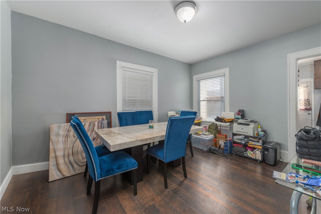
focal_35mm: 14
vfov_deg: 81.1
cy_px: 107
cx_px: 160
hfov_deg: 104.3
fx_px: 125
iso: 200
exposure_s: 1/60
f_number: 9
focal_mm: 14
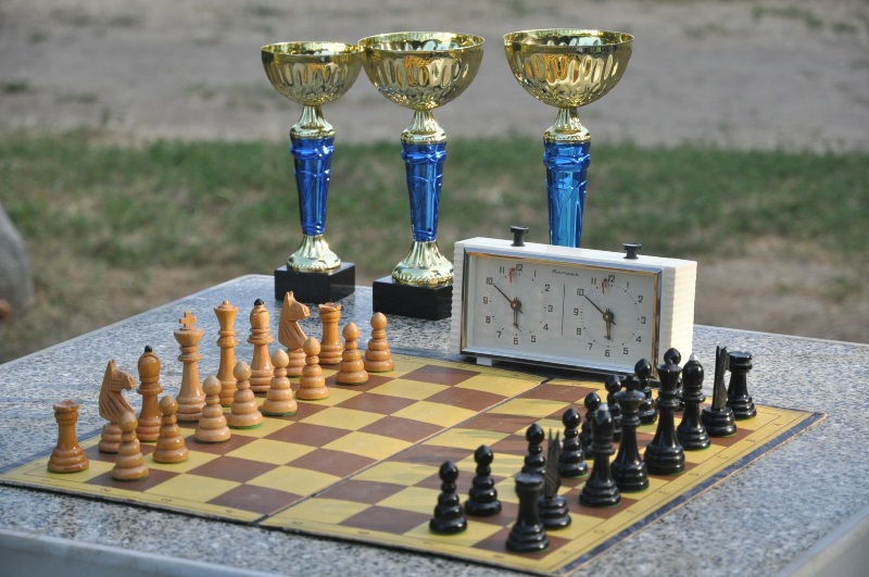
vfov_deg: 10.7
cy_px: 288
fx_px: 3073
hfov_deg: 16.1
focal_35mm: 128
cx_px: 434
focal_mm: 85
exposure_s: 1/1000
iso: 800
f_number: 5.6
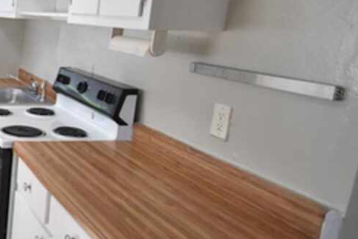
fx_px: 388
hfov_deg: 36.9
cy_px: 93
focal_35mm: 39
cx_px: -79
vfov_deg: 34.1
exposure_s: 1/180
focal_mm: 10
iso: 800
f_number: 3.5
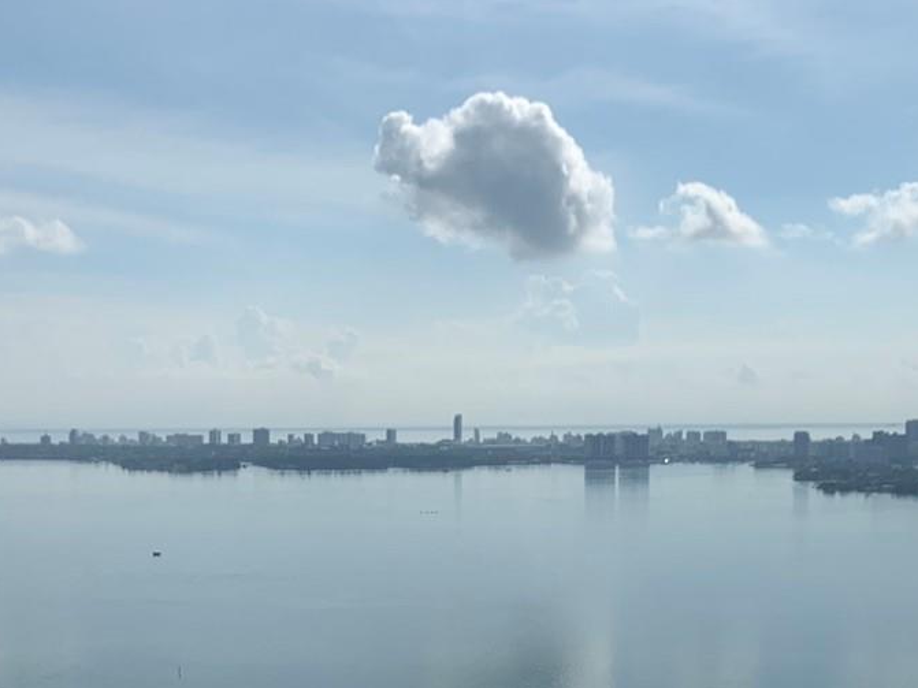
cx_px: 343
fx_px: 1644
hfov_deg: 31.1
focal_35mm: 62
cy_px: 510
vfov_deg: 23.4
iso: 25
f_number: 1.8
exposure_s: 1/9524
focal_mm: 4.25
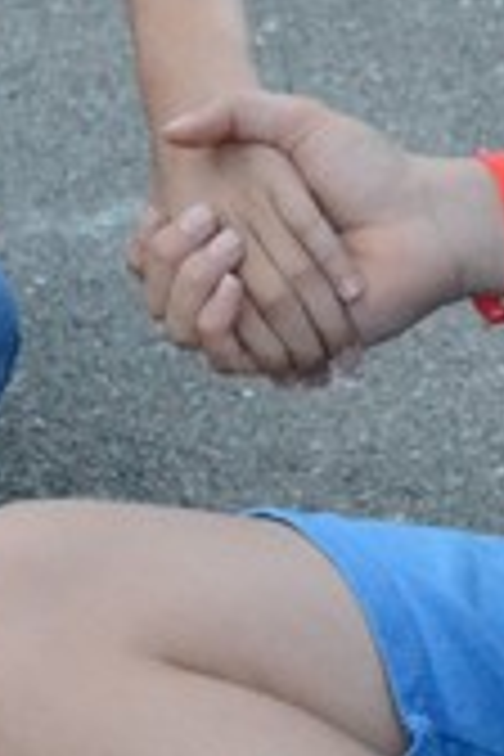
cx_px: 436
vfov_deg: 7.1
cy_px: 515
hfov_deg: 4.7
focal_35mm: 292
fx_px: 6132
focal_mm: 32
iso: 3200
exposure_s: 1/800
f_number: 6.3
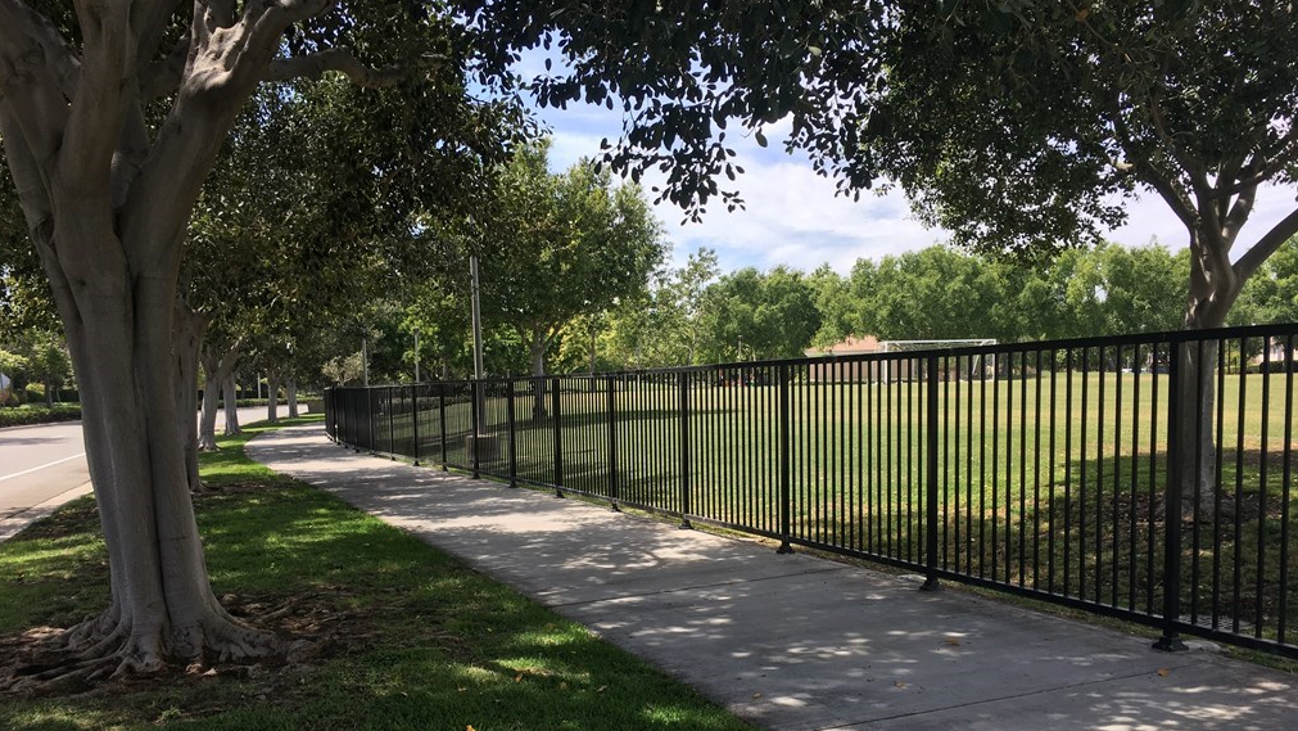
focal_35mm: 32
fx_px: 1102
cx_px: 645
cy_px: 479
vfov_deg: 36.4
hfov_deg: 61.0
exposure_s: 1/509
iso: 25
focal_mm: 4.15
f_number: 2.2
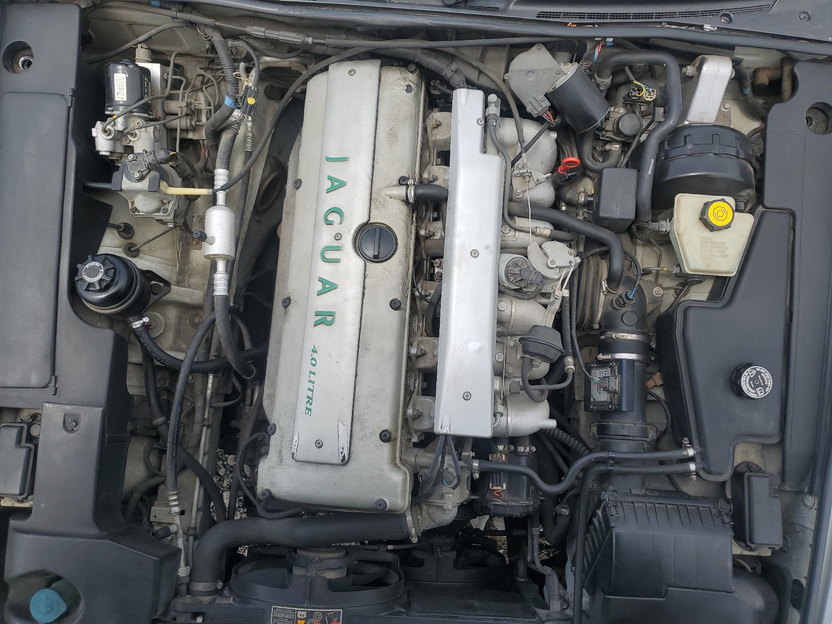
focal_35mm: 26
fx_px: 625
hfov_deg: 67.3
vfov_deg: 53.1
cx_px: 416
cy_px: 312
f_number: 1.5
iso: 50
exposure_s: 1/2000
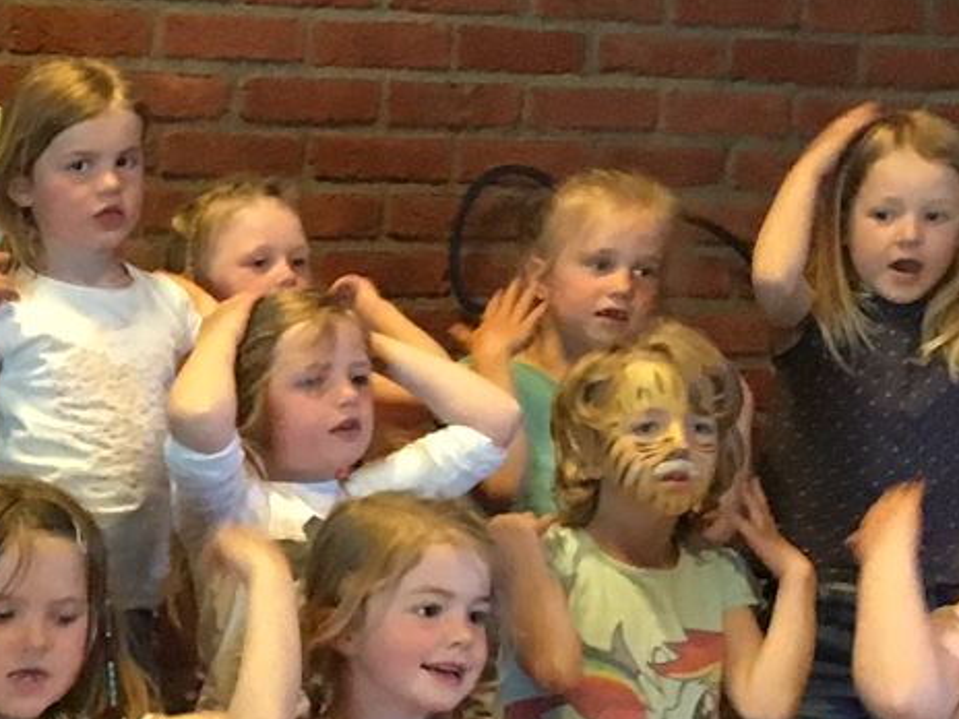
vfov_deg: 11.6
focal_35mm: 126
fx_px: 3491
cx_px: -558
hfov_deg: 14.4
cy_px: 802
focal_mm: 4.15
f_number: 2.2
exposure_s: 1/25
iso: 200
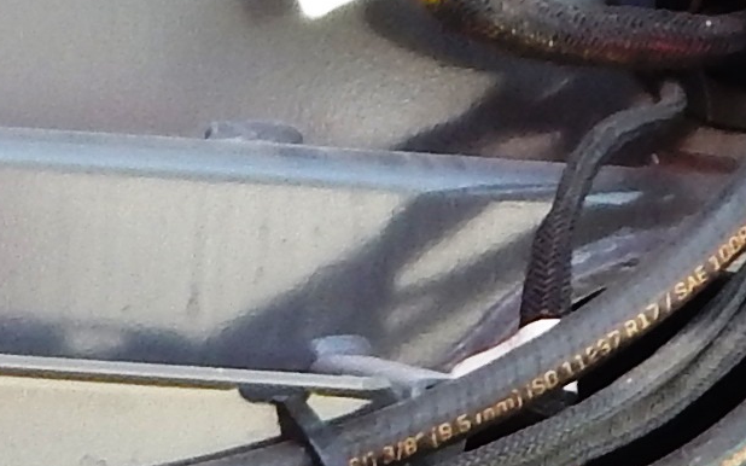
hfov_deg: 11.1
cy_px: 899
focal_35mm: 174
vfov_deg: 7.3
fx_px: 3537
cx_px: -692
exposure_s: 1/160
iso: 125
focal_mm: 4
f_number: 3
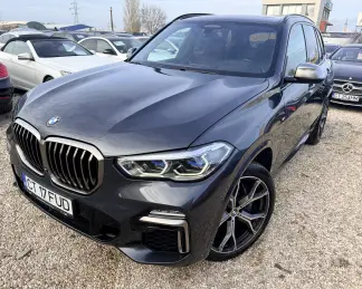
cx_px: 165
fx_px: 278
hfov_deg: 65.9
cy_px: 141
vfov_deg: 54.9
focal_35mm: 26
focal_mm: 6.76
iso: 100
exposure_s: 1/780
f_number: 1.78
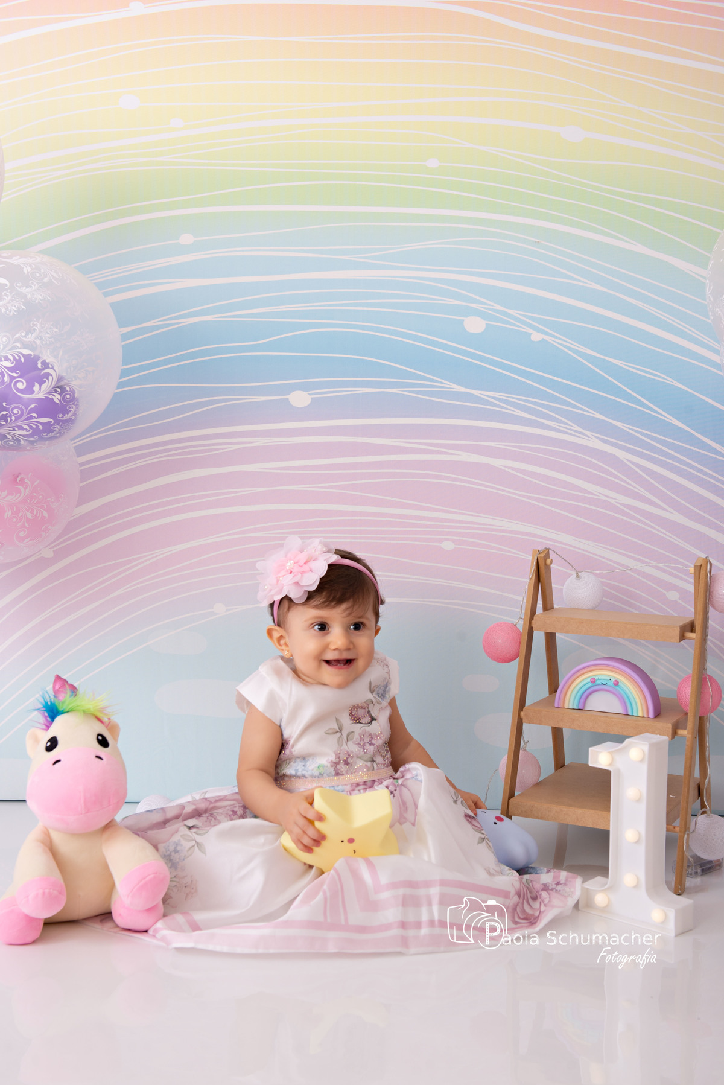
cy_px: 542
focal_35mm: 48
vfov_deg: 41.1
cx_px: 362
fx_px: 1447
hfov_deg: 28.1
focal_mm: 48
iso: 200
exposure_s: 1/160
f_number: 8
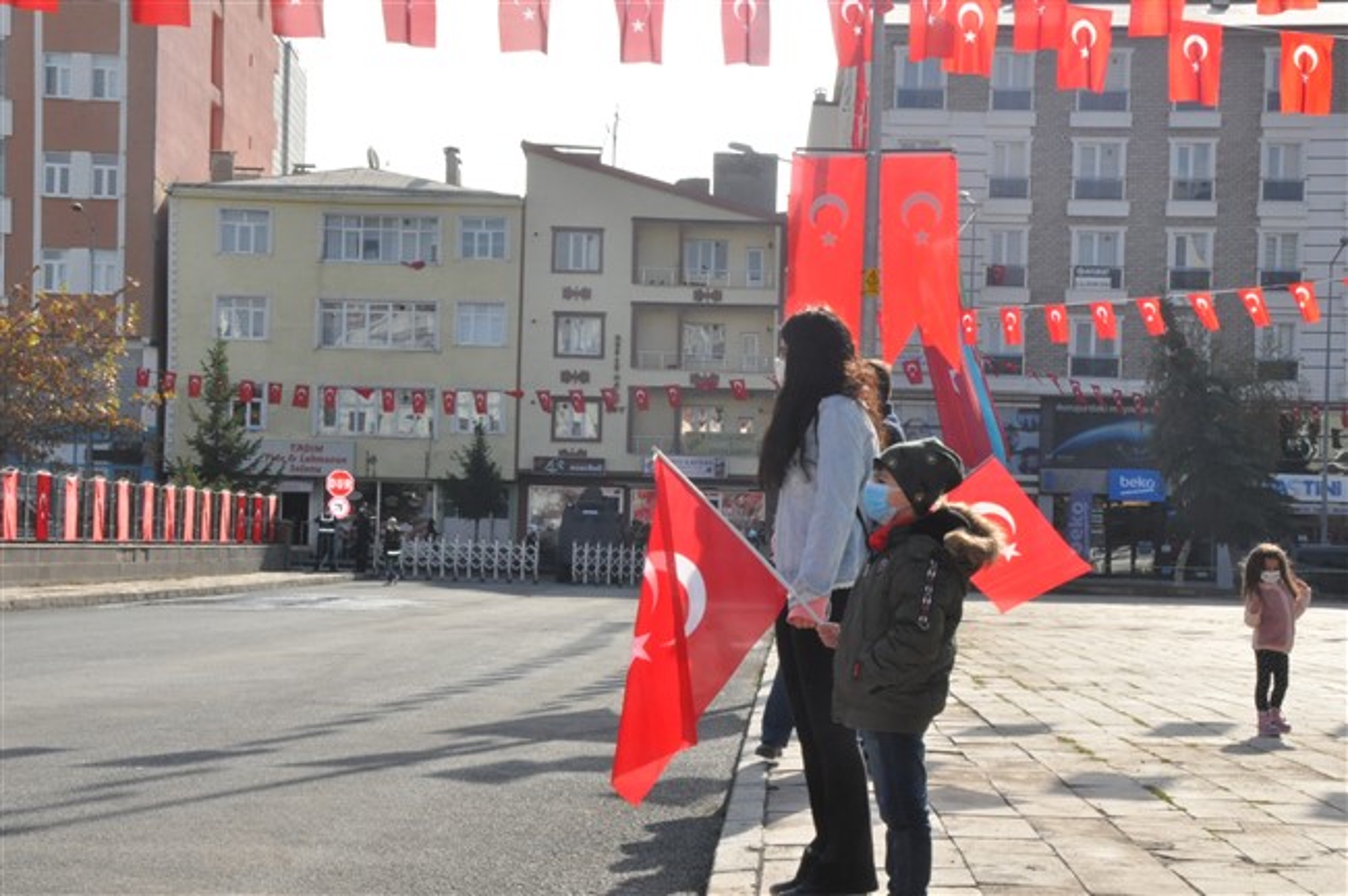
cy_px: 448
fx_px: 2525
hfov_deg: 29.9
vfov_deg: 20.1
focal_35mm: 68
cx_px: 674
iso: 1600
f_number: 32
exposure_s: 1/200
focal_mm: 45
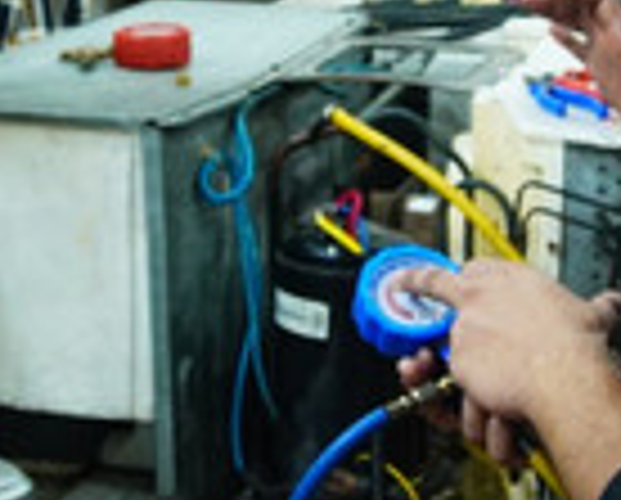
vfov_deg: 14.4
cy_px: 92
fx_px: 1965
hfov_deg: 18.0
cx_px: 328
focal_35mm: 107
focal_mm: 21
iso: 1250
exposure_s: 1/50
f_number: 5
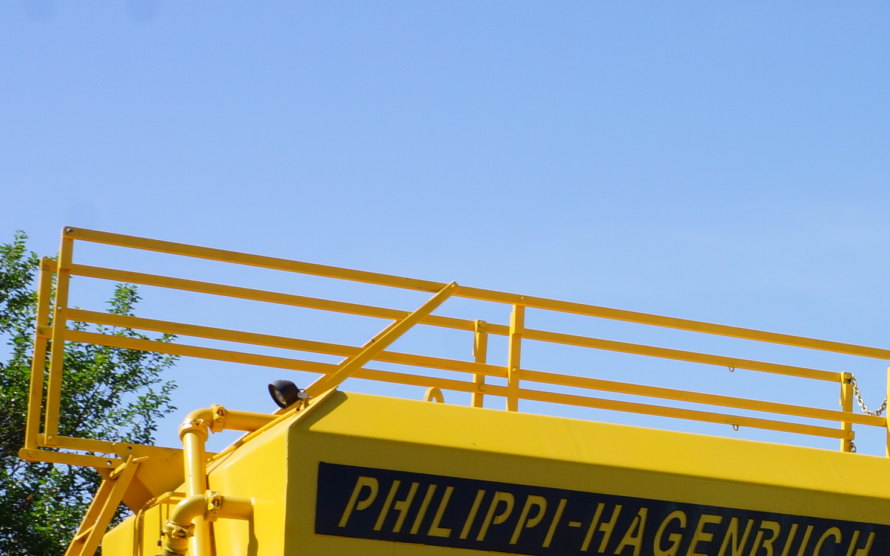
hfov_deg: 21.1
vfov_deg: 14.1
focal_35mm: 91
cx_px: 1082
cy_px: 555
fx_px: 2207
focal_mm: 21
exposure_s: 1/100
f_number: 13
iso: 100
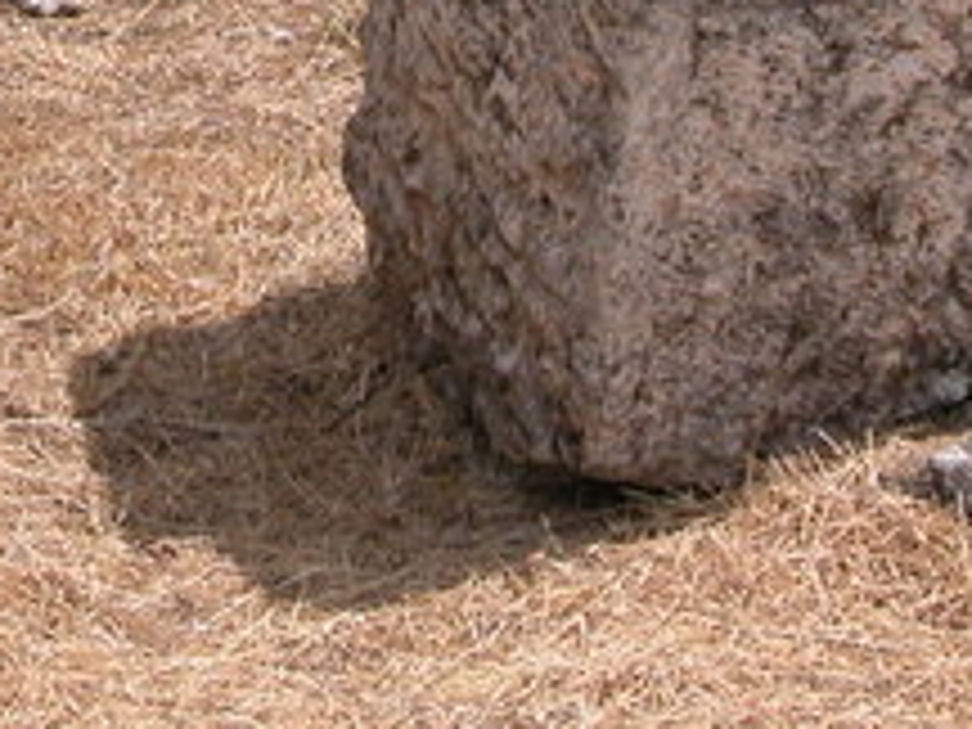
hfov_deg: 9.1
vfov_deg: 6.8
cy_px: -333
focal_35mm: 215
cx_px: 4
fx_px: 6037
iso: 100
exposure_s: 1/787
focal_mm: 14.7
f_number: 5
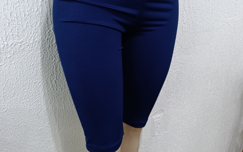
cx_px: 121
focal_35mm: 33
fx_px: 219
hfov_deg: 58.1
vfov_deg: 37.8
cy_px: 48
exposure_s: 1/40
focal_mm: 6.14
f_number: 1.6
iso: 1000
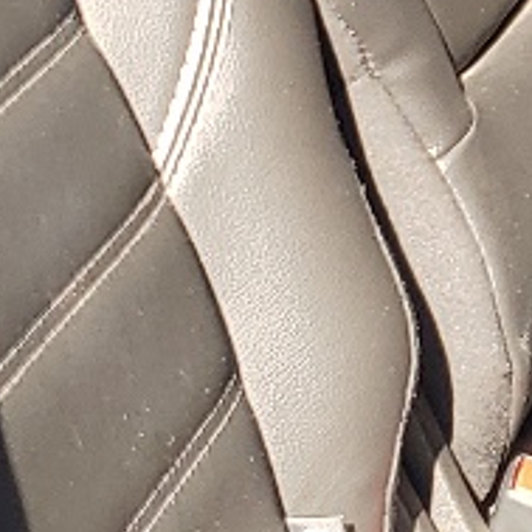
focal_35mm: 195
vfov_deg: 8.8
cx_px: 1087
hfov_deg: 8.5
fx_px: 3391
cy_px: -155
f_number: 1.5
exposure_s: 1/312
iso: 50
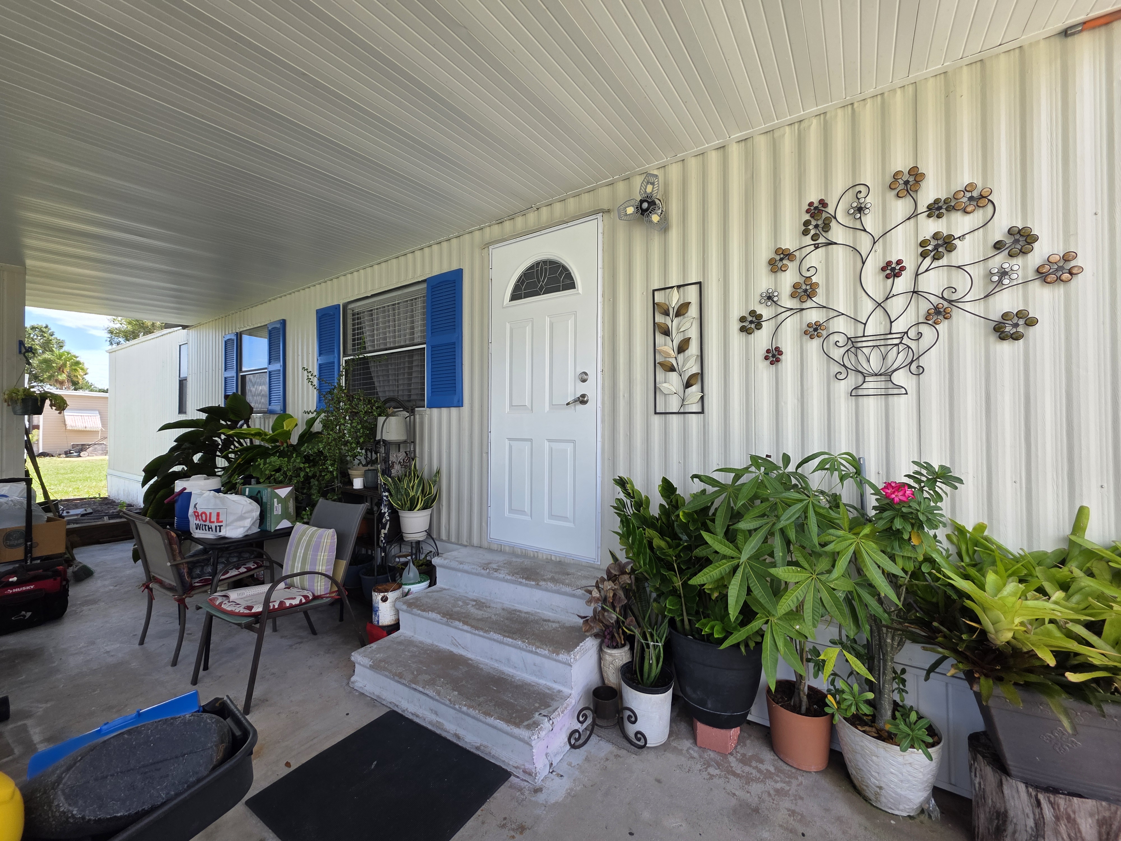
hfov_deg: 106.2
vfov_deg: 89.9
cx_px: 560
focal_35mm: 13
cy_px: 420
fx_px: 421
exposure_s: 1/445
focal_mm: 2.2
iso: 40
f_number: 1.9
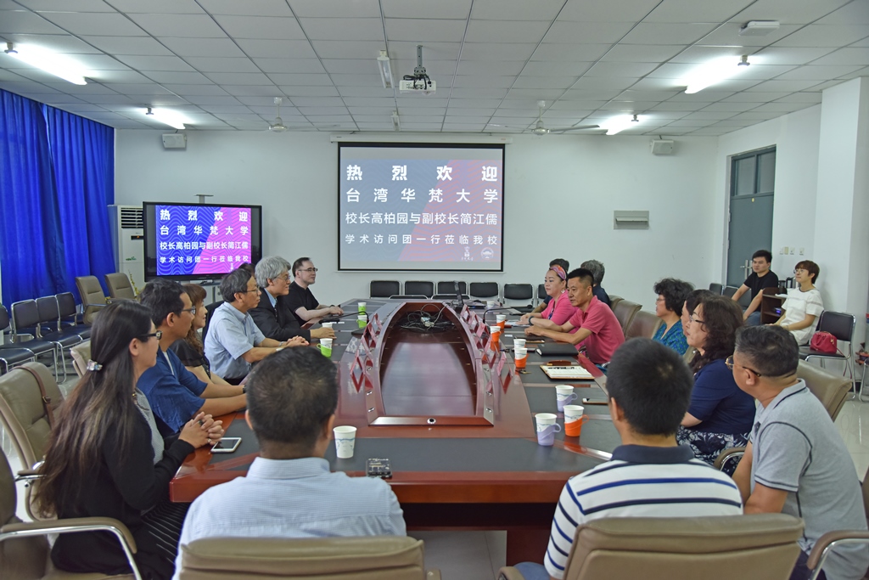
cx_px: 434
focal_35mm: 30
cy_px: 290
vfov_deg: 43.6
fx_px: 724
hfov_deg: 61.9
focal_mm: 30
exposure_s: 1/125
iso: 800
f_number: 4
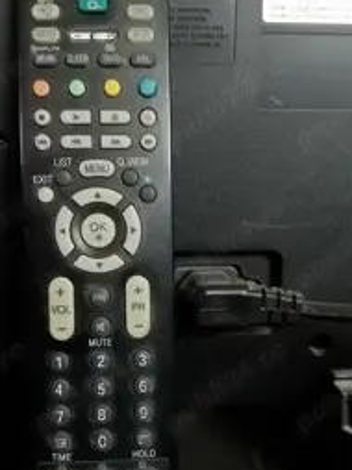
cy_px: 276
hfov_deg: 35.1
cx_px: 159
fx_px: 557
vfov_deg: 45.6
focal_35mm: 41
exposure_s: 1/25
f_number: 1.8
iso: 590
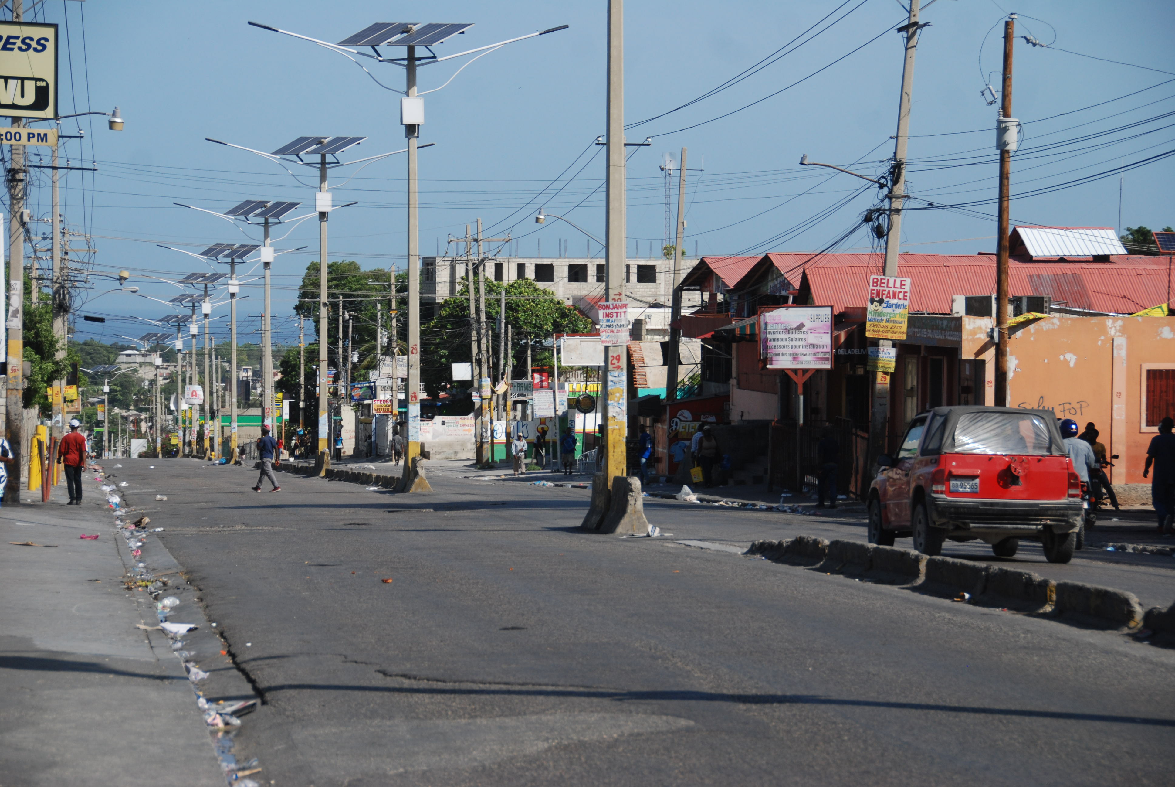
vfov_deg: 13.1
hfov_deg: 19.4
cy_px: 394
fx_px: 3431
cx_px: 588
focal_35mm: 105
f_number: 5
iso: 200
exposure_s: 1/1000
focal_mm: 70
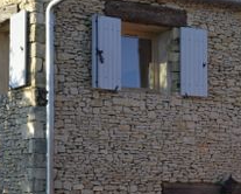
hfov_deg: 14.8
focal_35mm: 130
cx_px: 171
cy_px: 133
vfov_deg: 11.9
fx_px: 928
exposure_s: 1/250
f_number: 8
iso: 200
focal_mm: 32
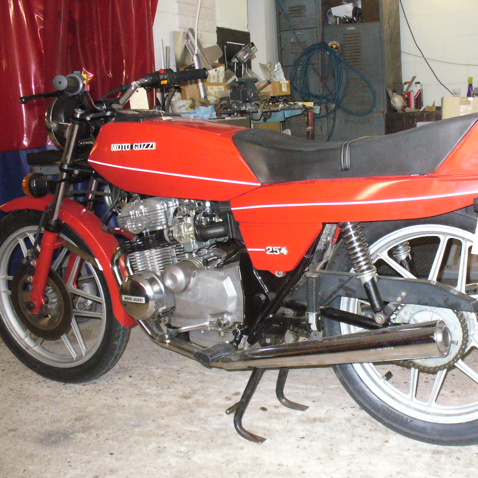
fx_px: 687
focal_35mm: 44
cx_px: 302
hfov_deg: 38.1
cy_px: 239
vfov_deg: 38.3
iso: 400
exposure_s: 1/30
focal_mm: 6.1
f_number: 2.8
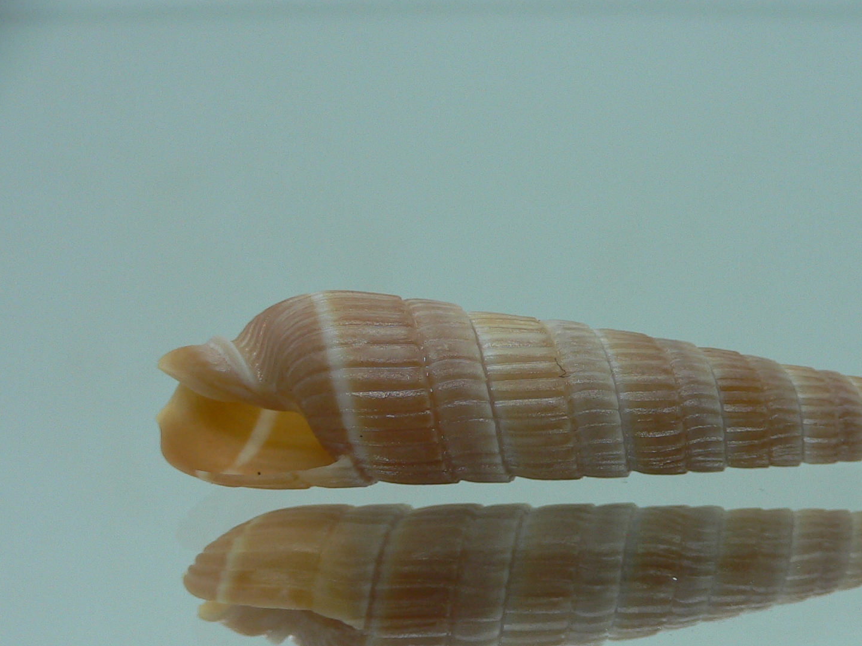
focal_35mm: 49
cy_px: 446
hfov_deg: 38.6
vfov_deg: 29.4
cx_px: 560
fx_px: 1220
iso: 80
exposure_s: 1/60
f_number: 2.8
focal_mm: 4.6
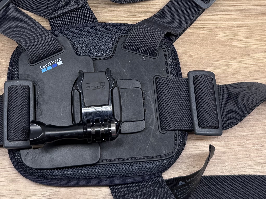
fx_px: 515
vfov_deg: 21.0
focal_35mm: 67
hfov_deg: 28.8
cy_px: -12
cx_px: 97
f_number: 1.78
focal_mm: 6.76
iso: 64
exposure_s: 1/121
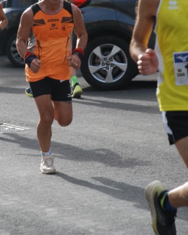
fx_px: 1696
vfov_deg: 7.9
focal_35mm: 244
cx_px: 87
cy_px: 67
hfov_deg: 6.3
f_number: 5.6
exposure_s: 1/1000
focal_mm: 120
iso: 1000
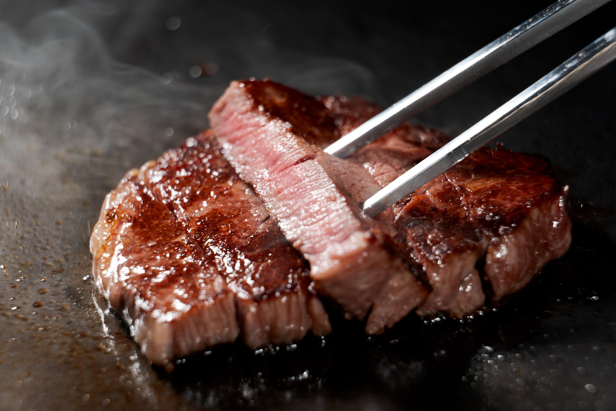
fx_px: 3080
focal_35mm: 180
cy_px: 206
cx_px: 308
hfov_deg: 11.4
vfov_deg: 7.6
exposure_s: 1/160
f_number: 4.5
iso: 200
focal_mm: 180
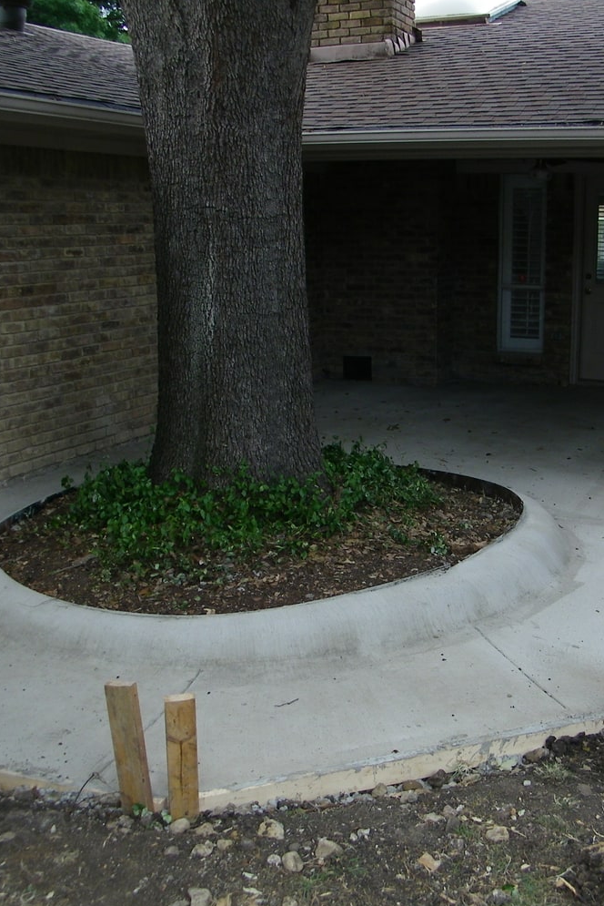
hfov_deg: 34.0
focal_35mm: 39
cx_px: 382
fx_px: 981
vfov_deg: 49.5
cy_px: 454
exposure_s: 1/30
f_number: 7
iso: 80
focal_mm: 5
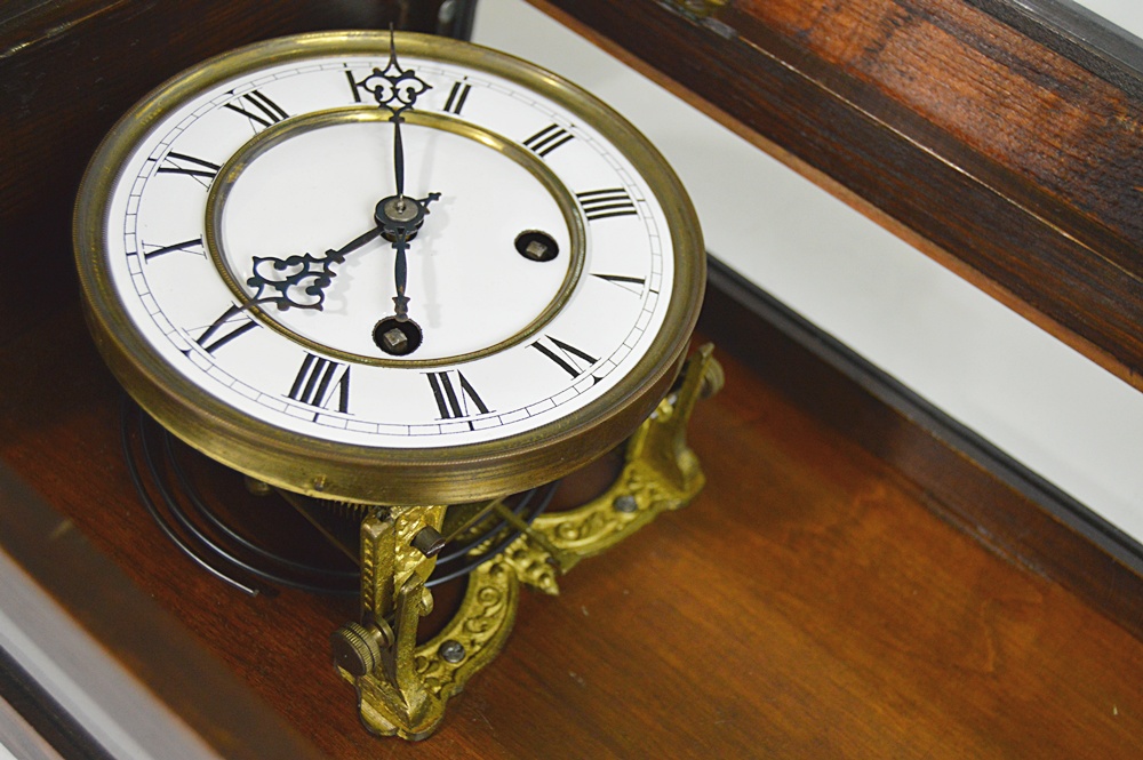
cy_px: 380
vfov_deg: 28.9
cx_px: 572
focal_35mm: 46
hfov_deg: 42.4
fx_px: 1475
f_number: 4.2
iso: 1100
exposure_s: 1/60
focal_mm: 31
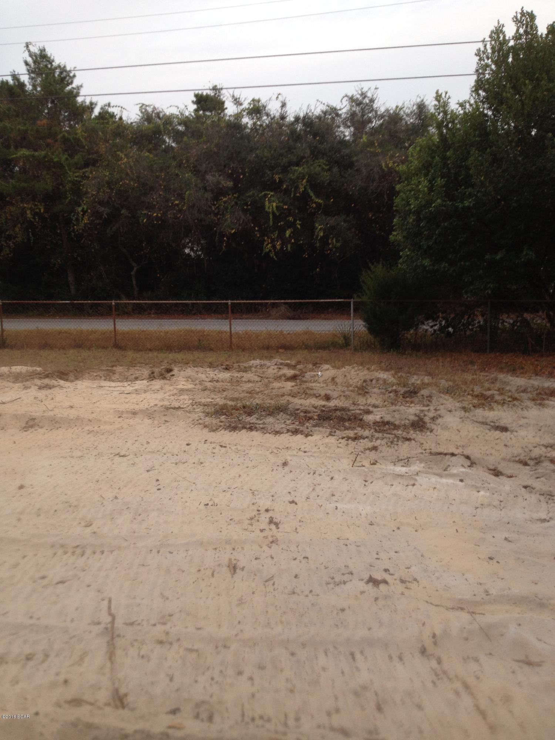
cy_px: 370
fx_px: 748
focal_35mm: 35
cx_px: 278
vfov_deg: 52.6
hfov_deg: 40.7
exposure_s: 1/120
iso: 50
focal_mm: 4.28
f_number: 2.4
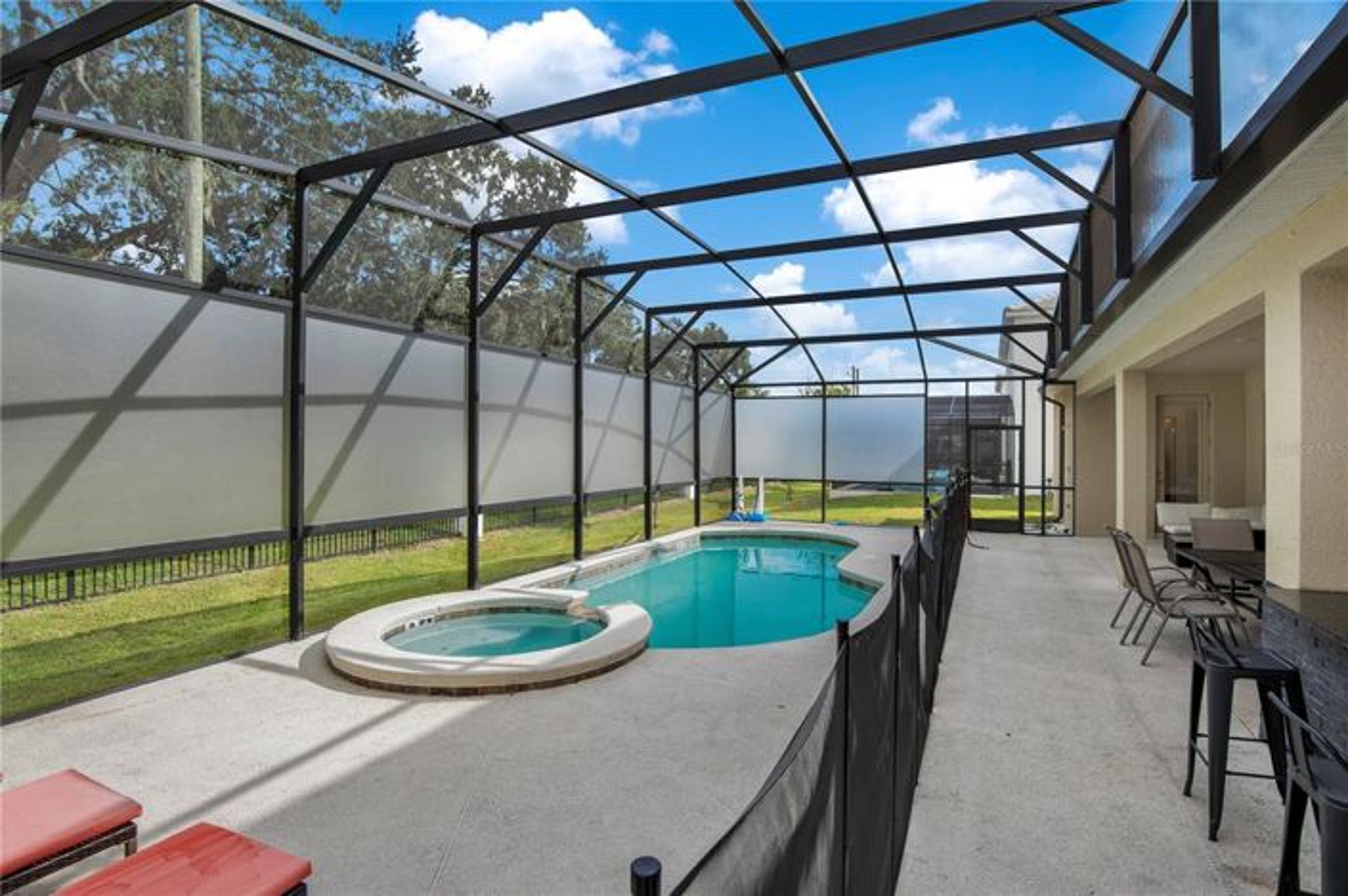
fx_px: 599
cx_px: 674
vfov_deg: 73.7
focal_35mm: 16
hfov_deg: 96.8
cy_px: 448
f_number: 8
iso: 100
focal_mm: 16
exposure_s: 1/100
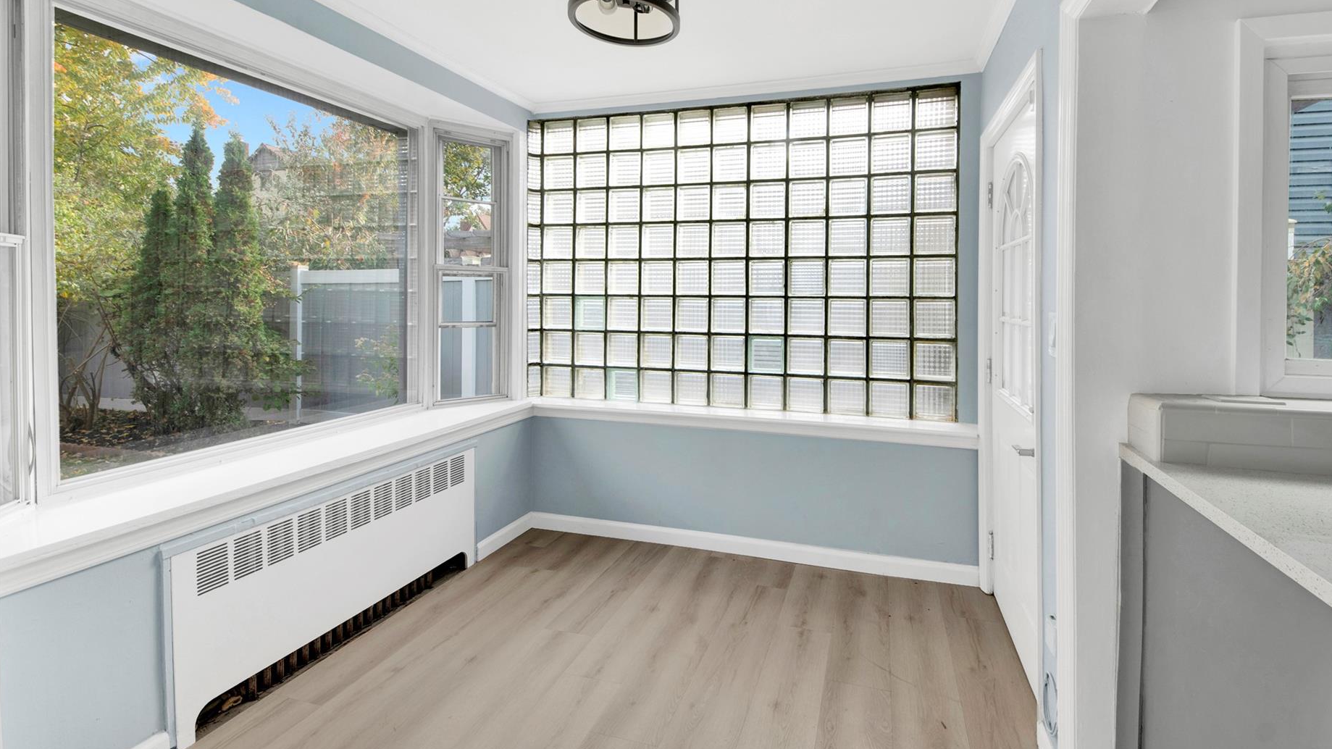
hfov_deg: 106.4
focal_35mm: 14
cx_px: 738
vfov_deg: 73.4
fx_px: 494
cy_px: 296
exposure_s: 1/100
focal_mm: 8
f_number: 8
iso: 100
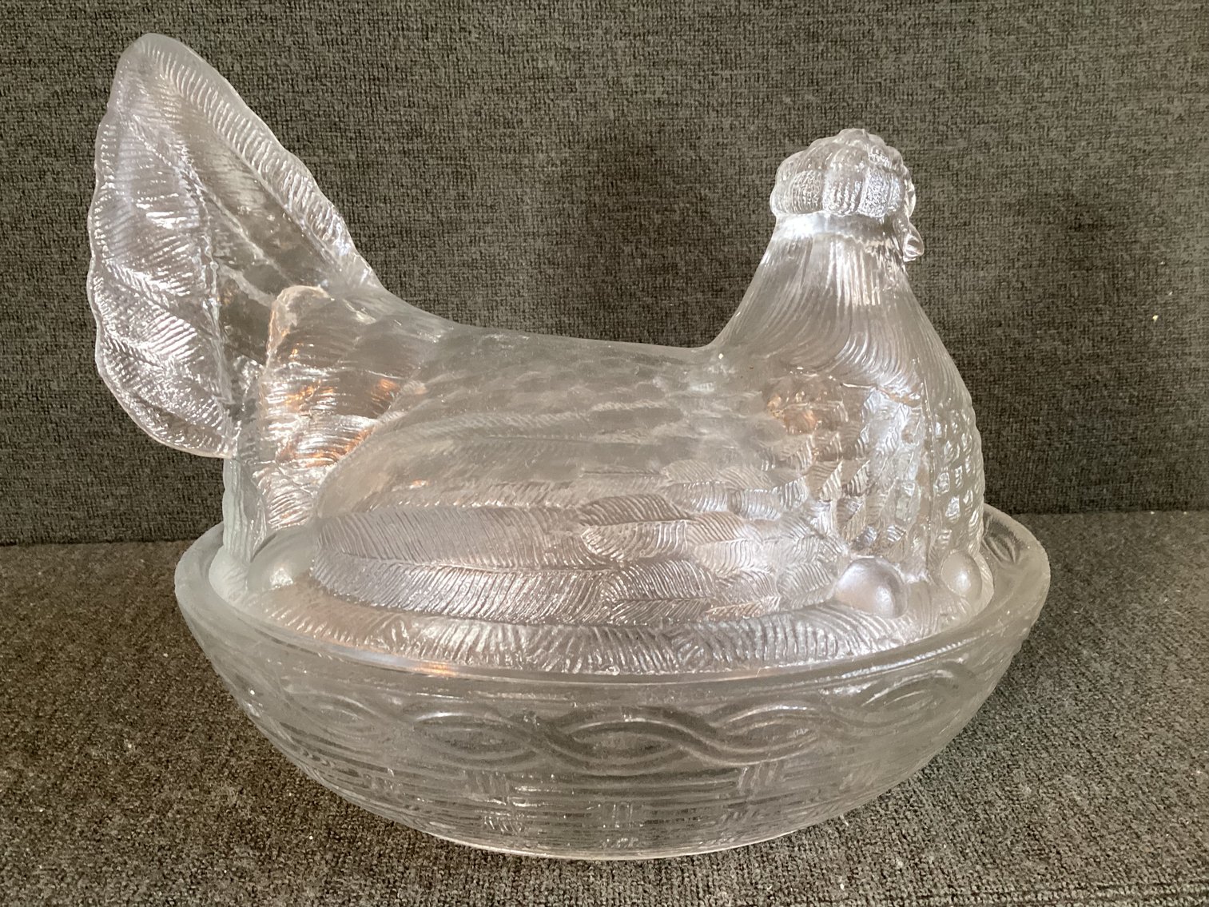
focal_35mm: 31
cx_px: 604
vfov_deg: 45.4
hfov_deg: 58.3
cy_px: 454
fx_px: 1083
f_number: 2.4
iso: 320
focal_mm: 3.3
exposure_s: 1/60
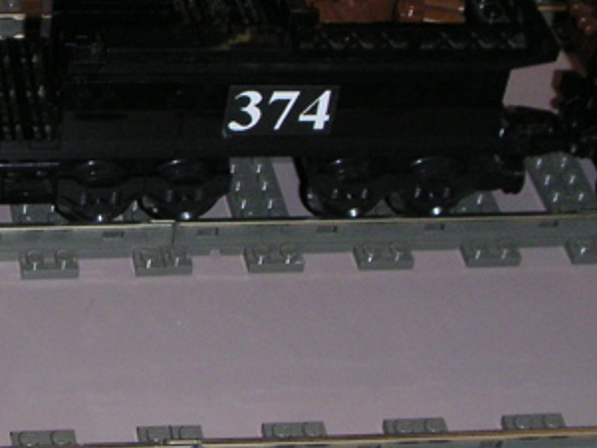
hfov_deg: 18.4
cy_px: 119
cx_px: -125
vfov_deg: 14.6
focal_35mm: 101
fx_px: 1743
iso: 160
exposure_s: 1/45
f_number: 6.7
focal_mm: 6
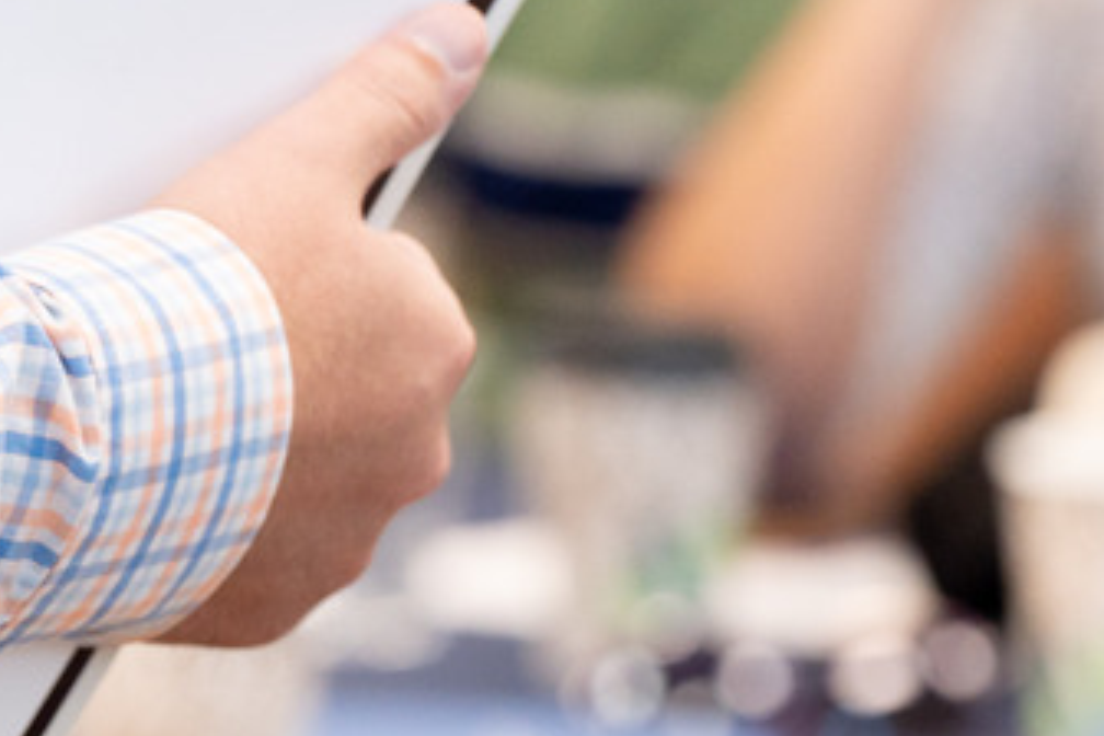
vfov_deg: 3.0
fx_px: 14136
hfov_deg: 4.5
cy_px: 209
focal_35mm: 461
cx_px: 383
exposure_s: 1/125
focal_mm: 155
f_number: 4.5
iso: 800
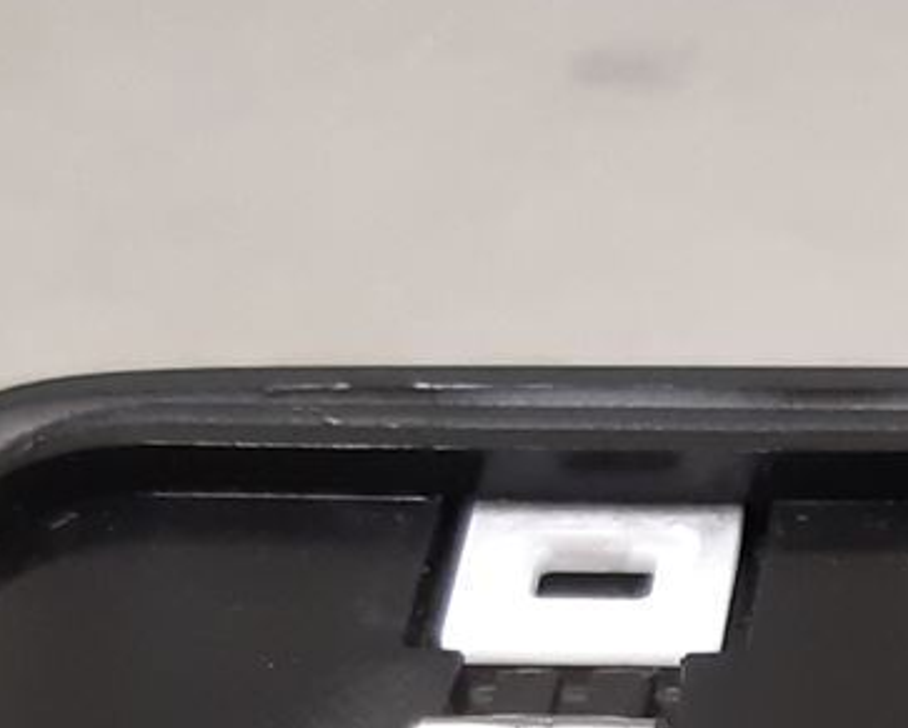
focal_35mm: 143
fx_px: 3846
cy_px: 1091
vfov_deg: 10.4
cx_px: 1253
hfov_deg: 12.9
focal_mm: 3.93
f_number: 1.7
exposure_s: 1/50
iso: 160
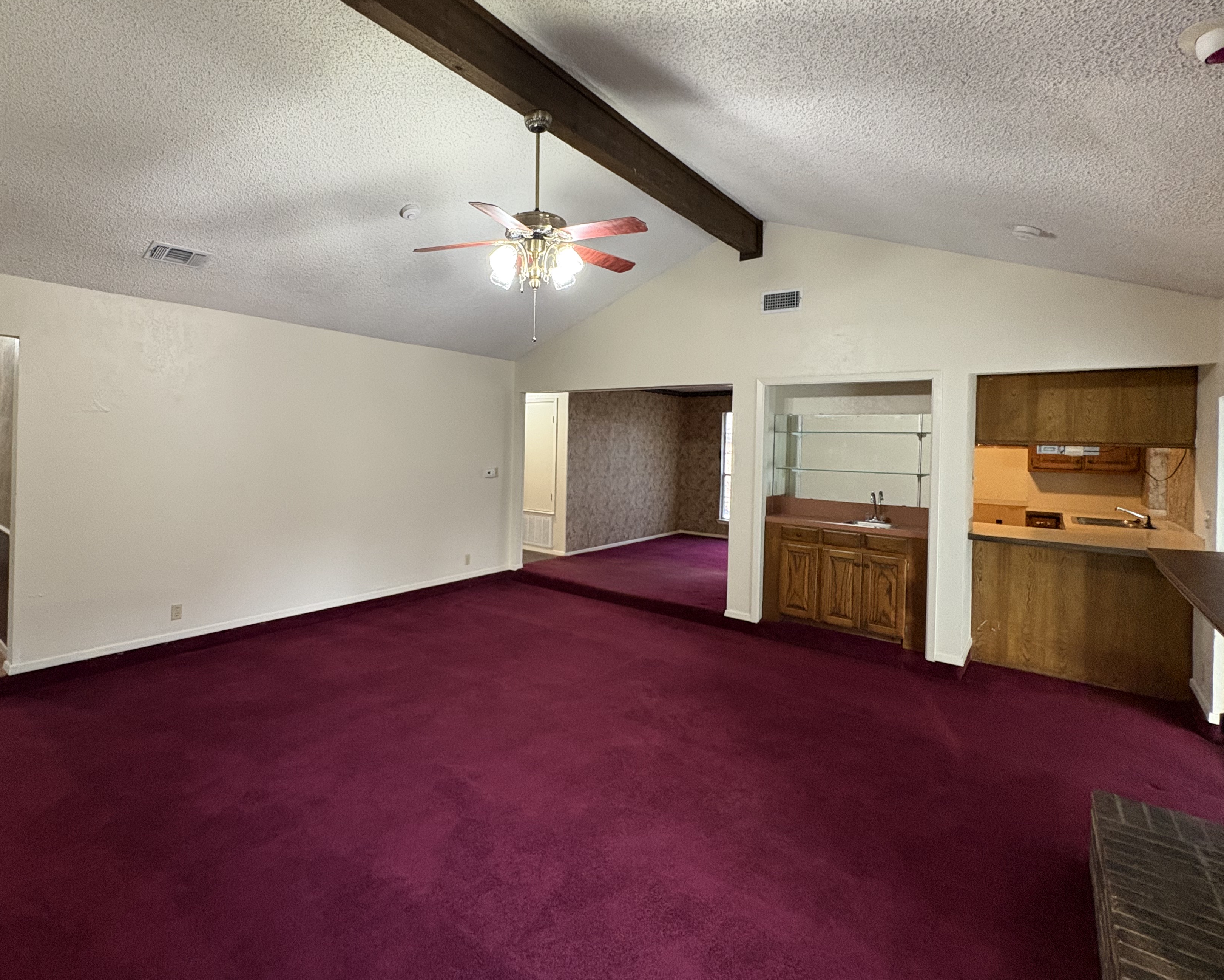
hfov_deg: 89.1
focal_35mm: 17
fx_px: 616
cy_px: 440
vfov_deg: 76.7
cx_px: 528
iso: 400
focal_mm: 2.22
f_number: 2.2
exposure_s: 1/60
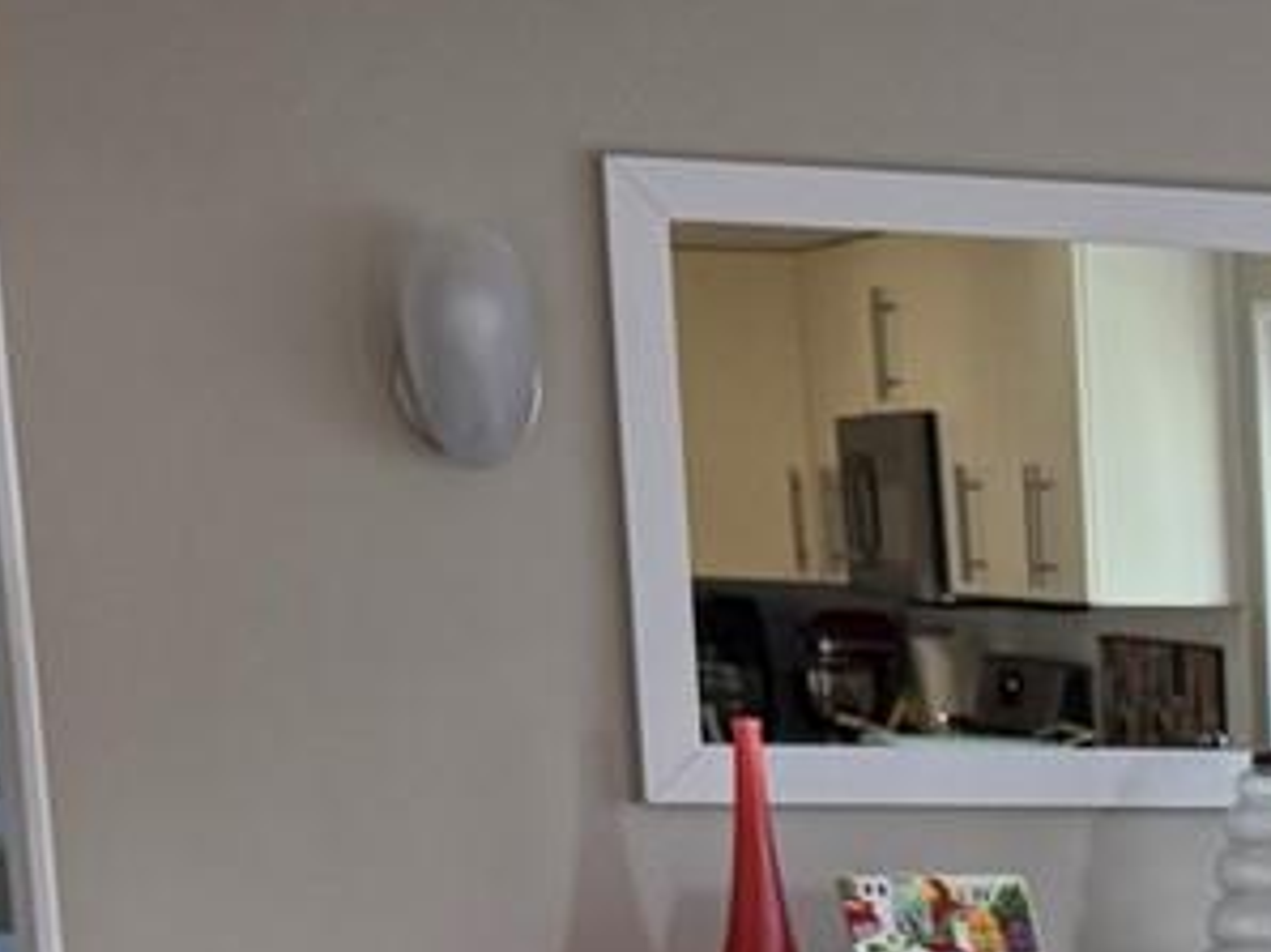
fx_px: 4733
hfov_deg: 13.8
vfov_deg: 10.6
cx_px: 2218
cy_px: 1823
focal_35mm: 129
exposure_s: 1/180
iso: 200
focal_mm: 6.76
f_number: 1.78
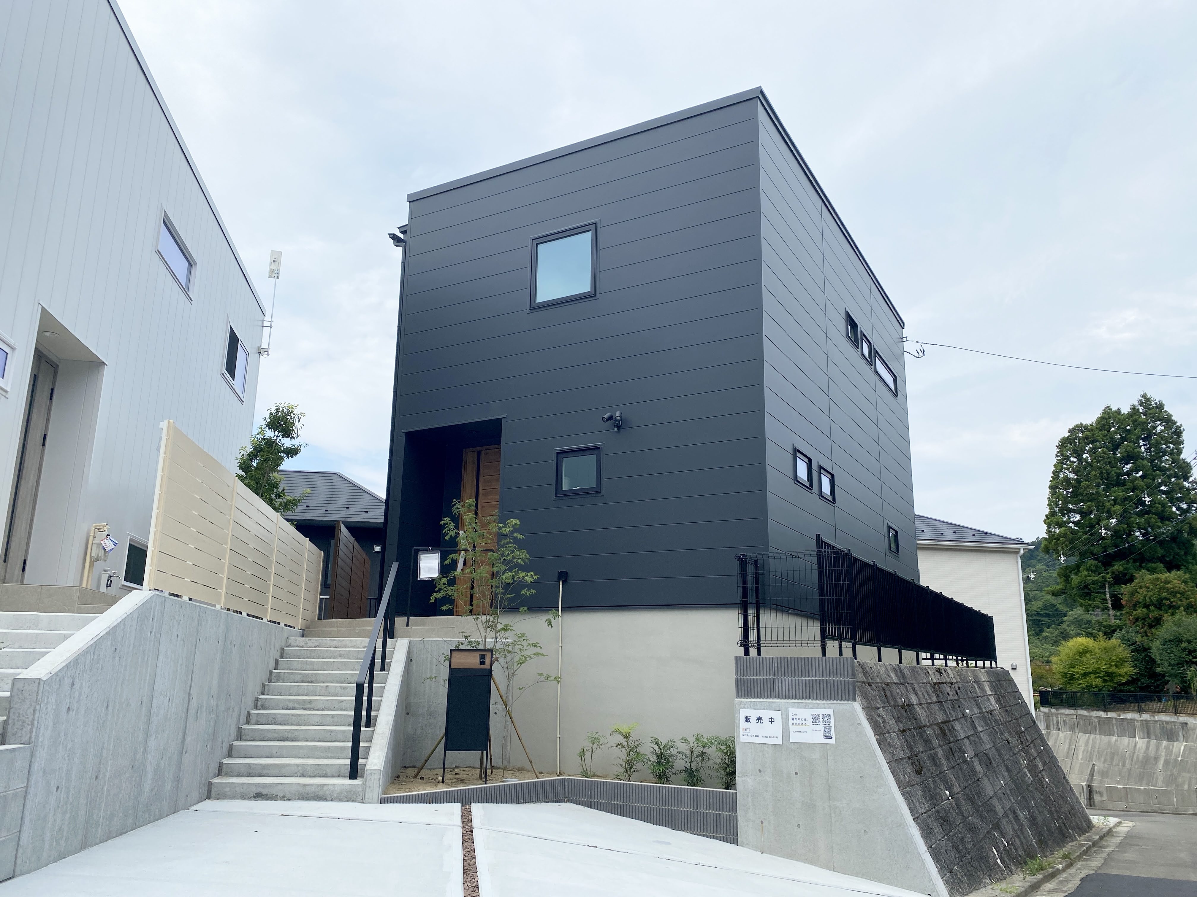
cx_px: 598
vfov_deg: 53.1
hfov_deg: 67.3
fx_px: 899
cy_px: 448
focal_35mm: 26
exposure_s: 1/3300
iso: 32
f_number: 1.8
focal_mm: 4.25
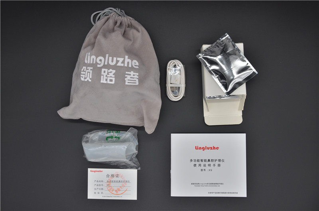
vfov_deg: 29.7
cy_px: 106
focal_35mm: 45
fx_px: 398
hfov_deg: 43.7
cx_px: 160
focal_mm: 30
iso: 320
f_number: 9
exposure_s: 1/40
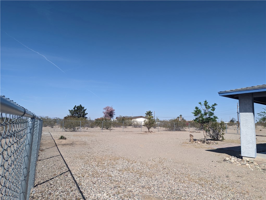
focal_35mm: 24
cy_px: 100
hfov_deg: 71.5
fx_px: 185
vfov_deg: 56.9
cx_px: 133
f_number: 1.85
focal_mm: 6.81
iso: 46
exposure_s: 1/2463
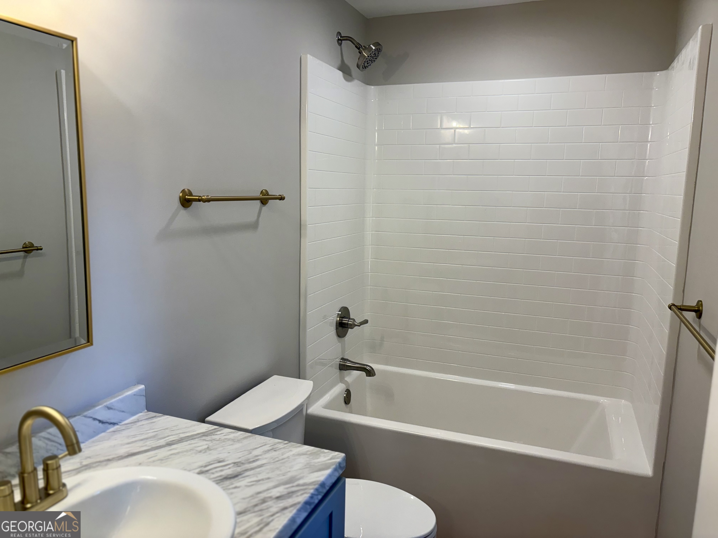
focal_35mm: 26
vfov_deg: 53.1
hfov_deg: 67.3
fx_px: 539
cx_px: 359
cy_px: 269
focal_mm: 5.96
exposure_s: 1/120
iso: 64
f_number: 1.6
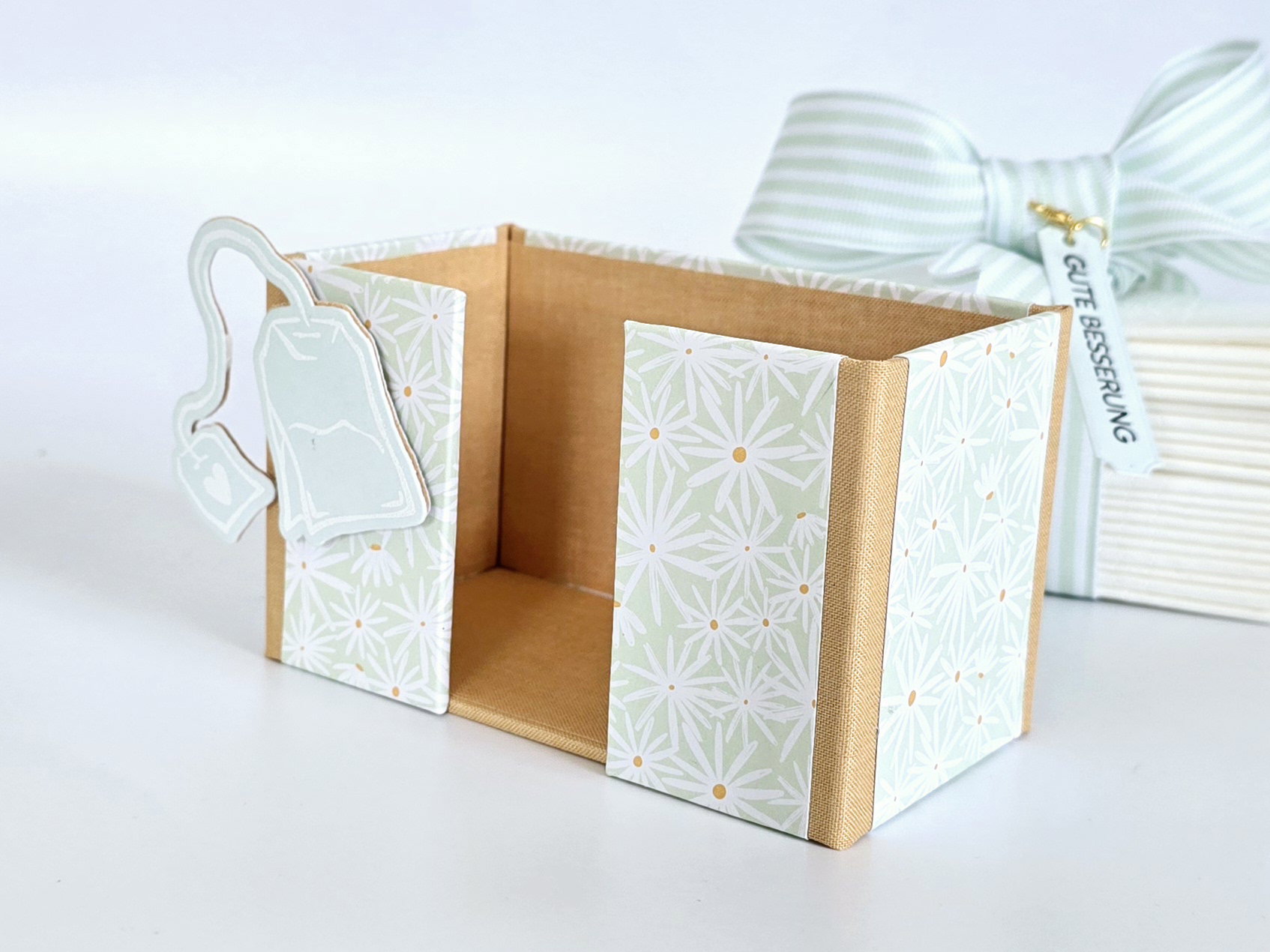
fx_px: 844
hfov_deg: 73.9
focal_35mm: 23
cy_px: 476
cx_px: 635
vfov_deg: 58.9
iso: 64
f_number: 1.7
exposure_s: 1/182
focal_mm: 6.3
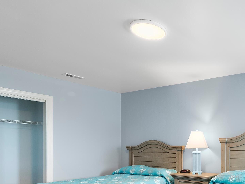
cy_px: 149
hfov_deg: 52.0
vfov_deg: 44.4
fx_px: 212
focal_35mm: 30
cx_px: 225
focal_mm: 10
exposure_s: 1/6
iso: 100
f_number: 4.5
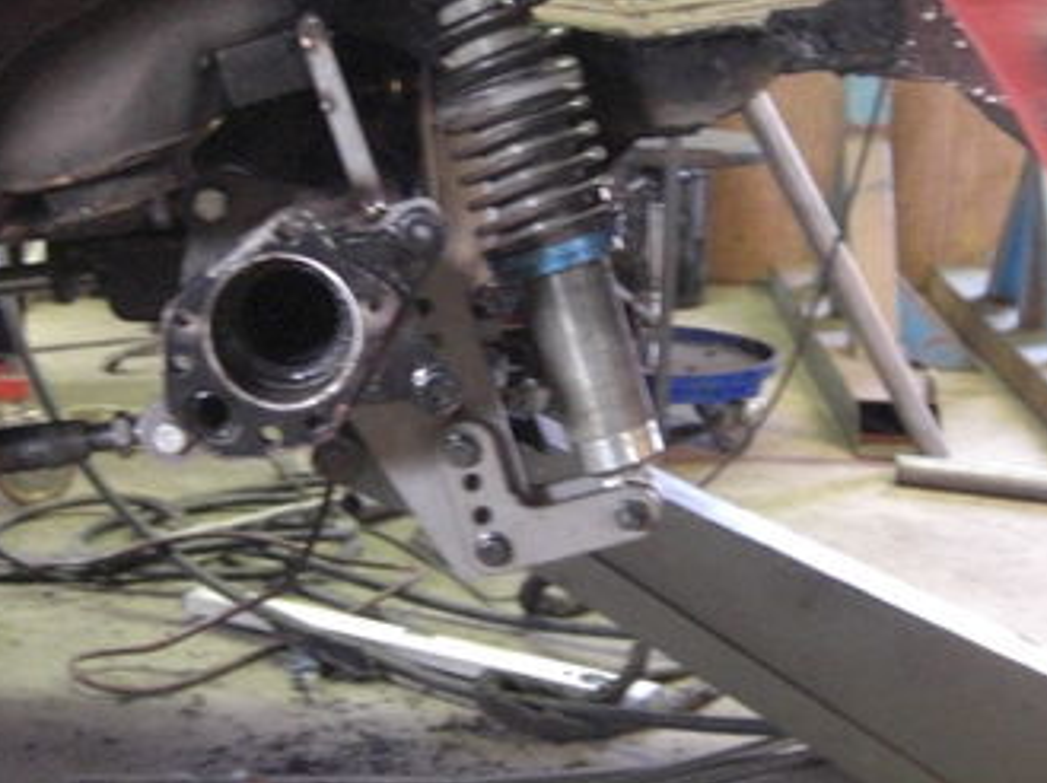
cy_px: 328
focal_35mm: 74
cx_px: 436
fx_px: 2236
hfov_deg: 26.3
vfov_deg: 19.8
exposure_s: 1/20
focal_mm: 7.9
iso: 800
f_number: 2.8
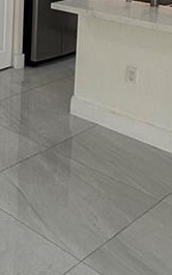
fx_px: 503
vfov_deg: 28.1
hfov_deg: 17.6
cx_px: -78
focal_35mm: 67
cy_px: -23
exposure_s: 1/156
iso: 64
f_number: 2.2
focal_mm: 2.22
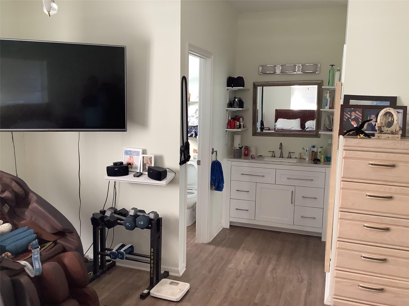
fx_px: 366
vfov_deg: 45.4
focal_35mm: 31
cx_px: 204
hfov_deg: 58.4
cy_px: 153
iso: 125
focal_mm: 3.3
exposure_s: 1/60
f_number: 2.4
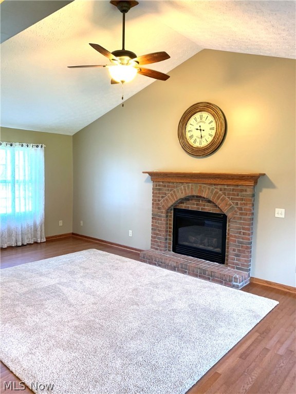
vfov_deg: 67.3
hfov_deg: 53.1
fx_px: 296
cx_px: 148
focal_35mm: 26
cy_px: 197
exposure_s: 1/60
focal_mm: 4.25
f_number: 1.8
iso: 200
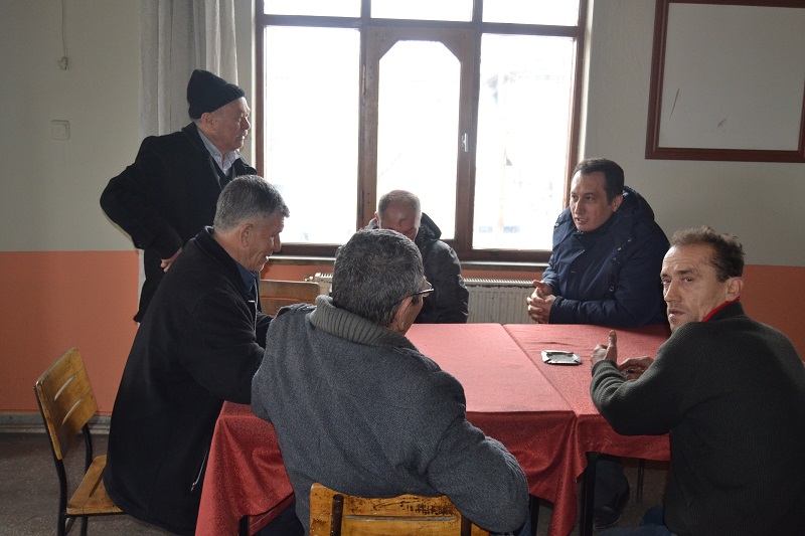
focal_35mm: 34
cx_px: 402
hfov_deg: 55.1
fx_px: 771
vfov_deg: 38.3
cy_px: 268
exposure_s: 1/60
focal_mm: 23
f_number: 3.8
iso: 1100
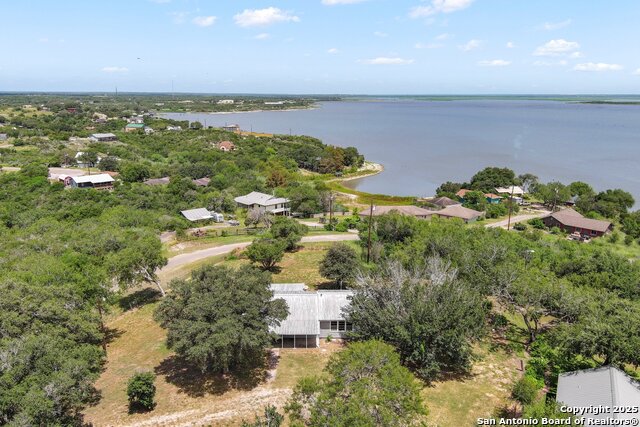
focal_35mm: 29
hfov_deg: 63.6
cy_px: 214
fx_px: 516
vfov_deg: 45.0
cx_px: 320
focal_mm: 10.57
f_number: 2.8
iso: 100
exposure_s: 1/45
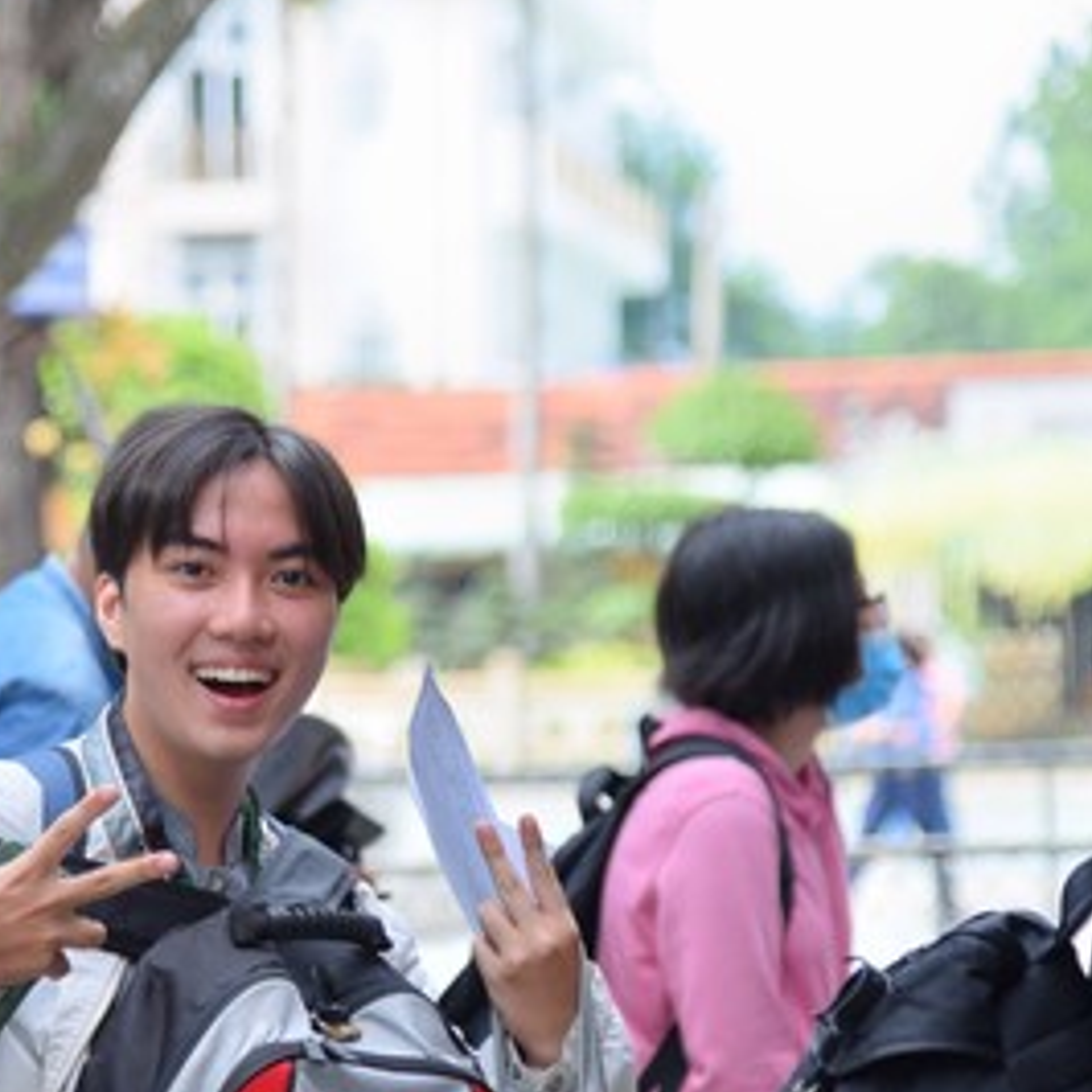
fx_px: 6817
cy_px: 835
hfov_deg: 9.1
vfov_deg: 9.1
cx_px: 218
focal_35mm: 191
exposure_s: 1/200
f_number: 4
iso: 100
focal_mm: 92
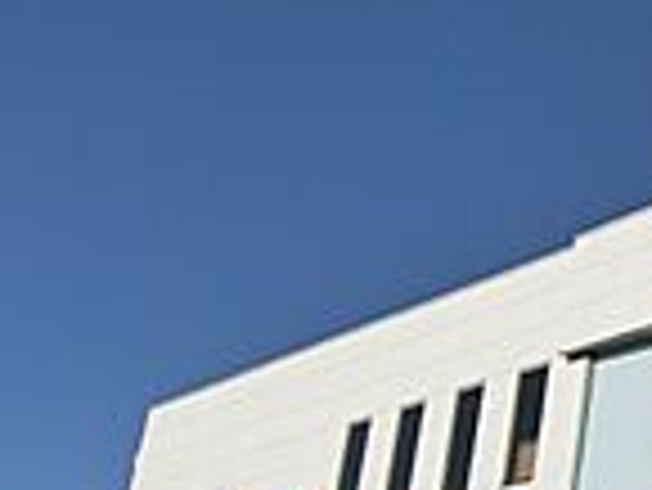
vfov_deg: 18.2
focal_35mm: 81
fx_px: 1527
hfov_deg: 20.7
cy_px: 236
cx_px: 962
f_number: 6.9
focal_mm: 4.06
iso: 80
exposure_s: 1/800
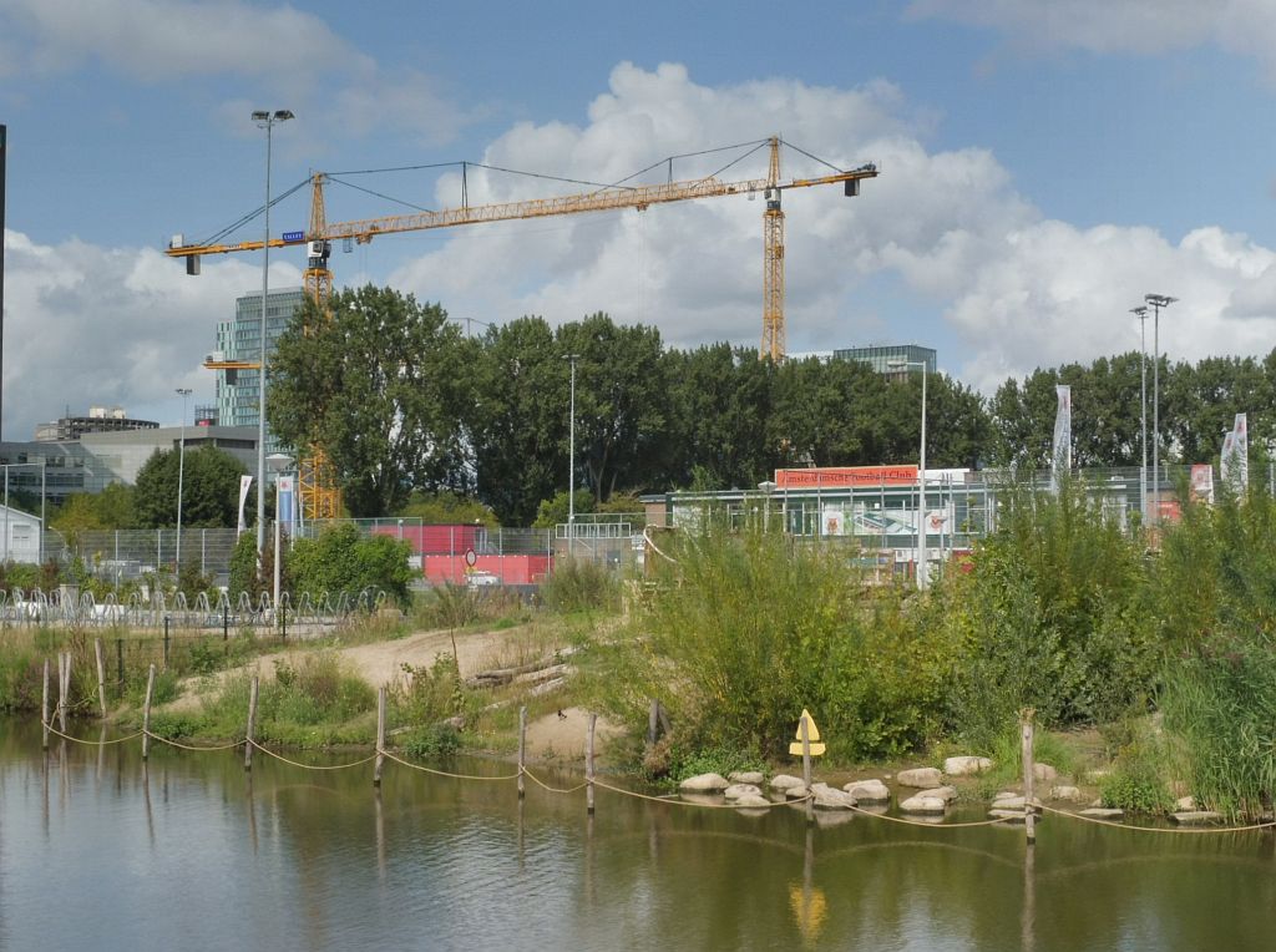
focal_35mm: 58
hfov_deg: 33.3
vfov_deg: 25.1
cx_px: 638
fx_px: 2134
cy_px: 476
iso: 100
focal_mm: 10.3
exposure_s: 1/500
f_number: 6.3
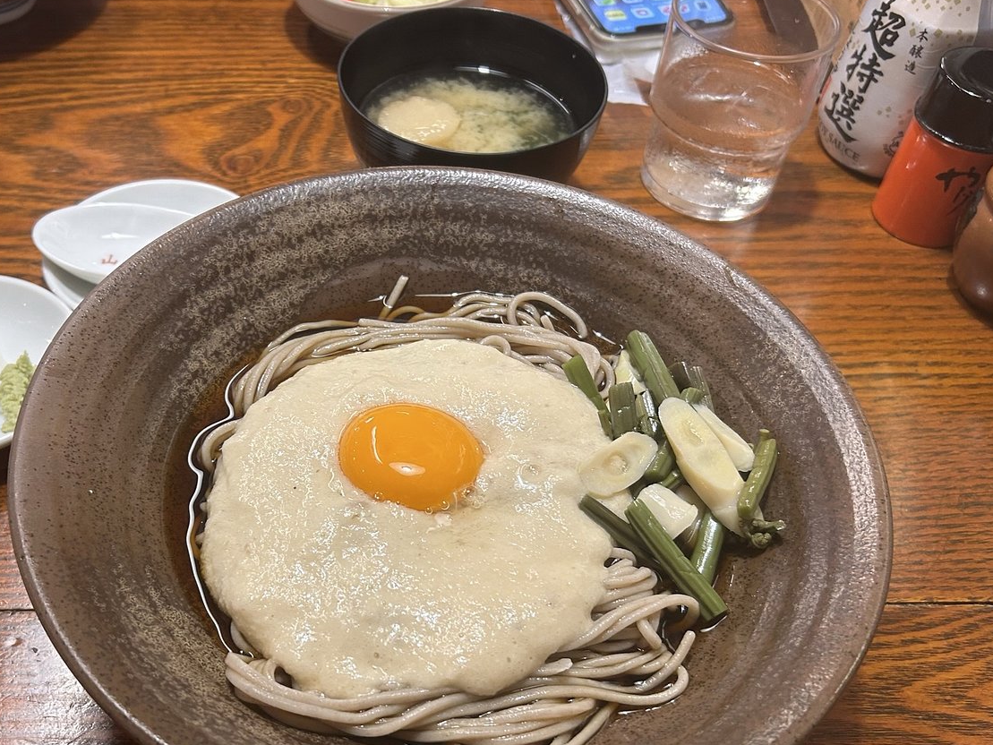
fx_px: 1033
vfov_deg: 39.4
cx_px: 389
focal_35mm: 36
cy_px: 459
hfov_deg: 51.0
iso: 125
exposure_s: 1/50
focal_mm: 5.7
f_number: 1.5
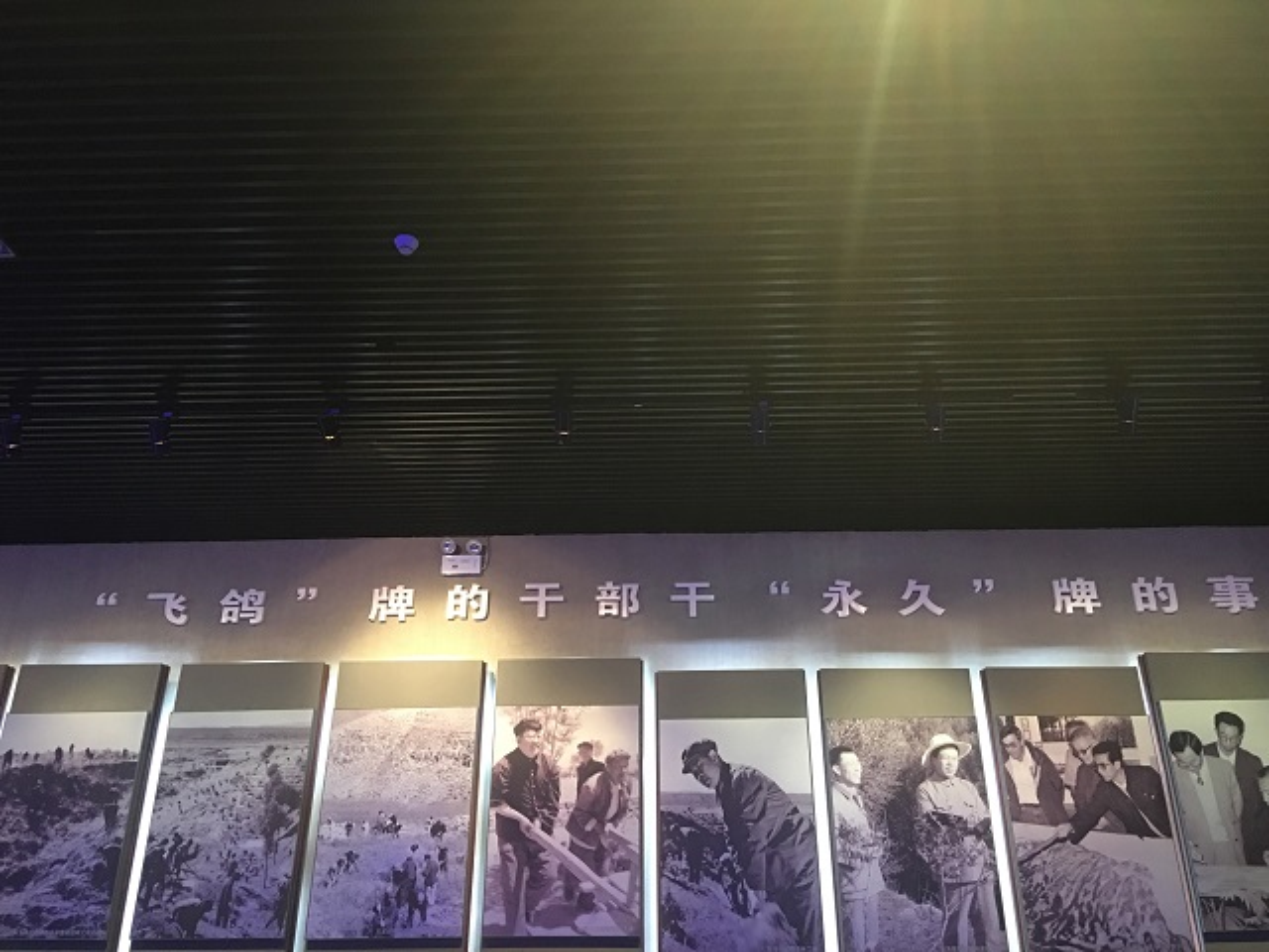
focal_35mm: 29
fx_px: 1063
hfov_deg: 61.7
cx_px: 634
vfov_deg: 48.2
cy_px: 476
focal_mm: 4.15
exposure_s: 1/8
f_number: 2.2
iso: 125
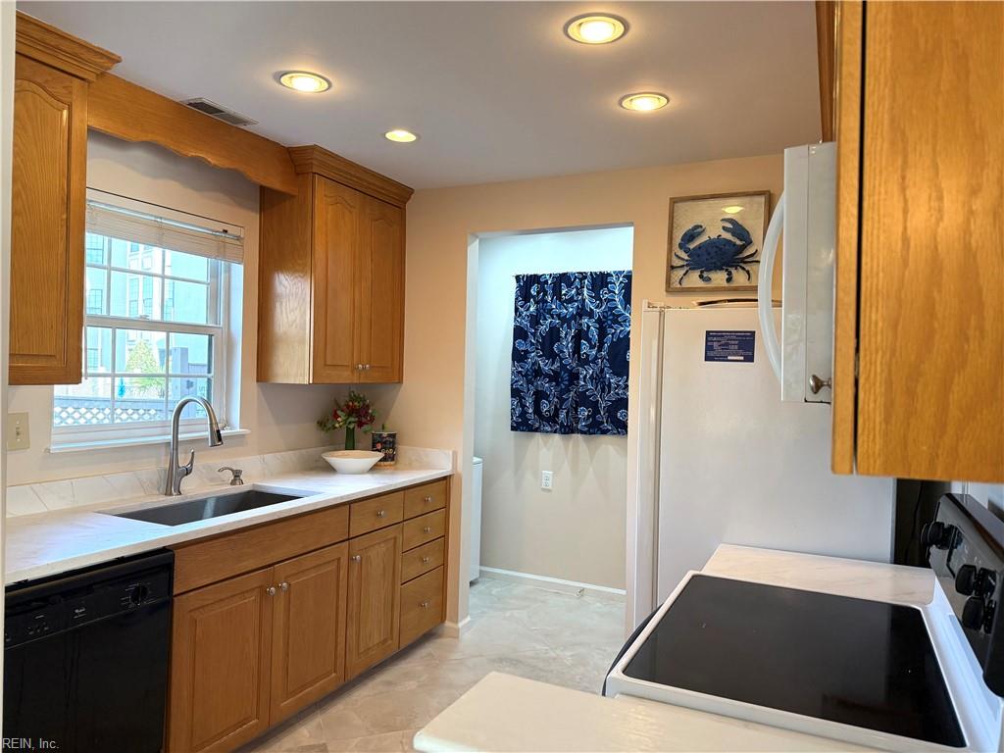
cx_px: 502
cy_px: 376
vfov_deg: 56.8
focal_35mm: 24
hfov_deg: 71.6
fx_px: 696
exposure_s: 1/167
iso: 200
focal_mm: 6.76
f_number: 1.78
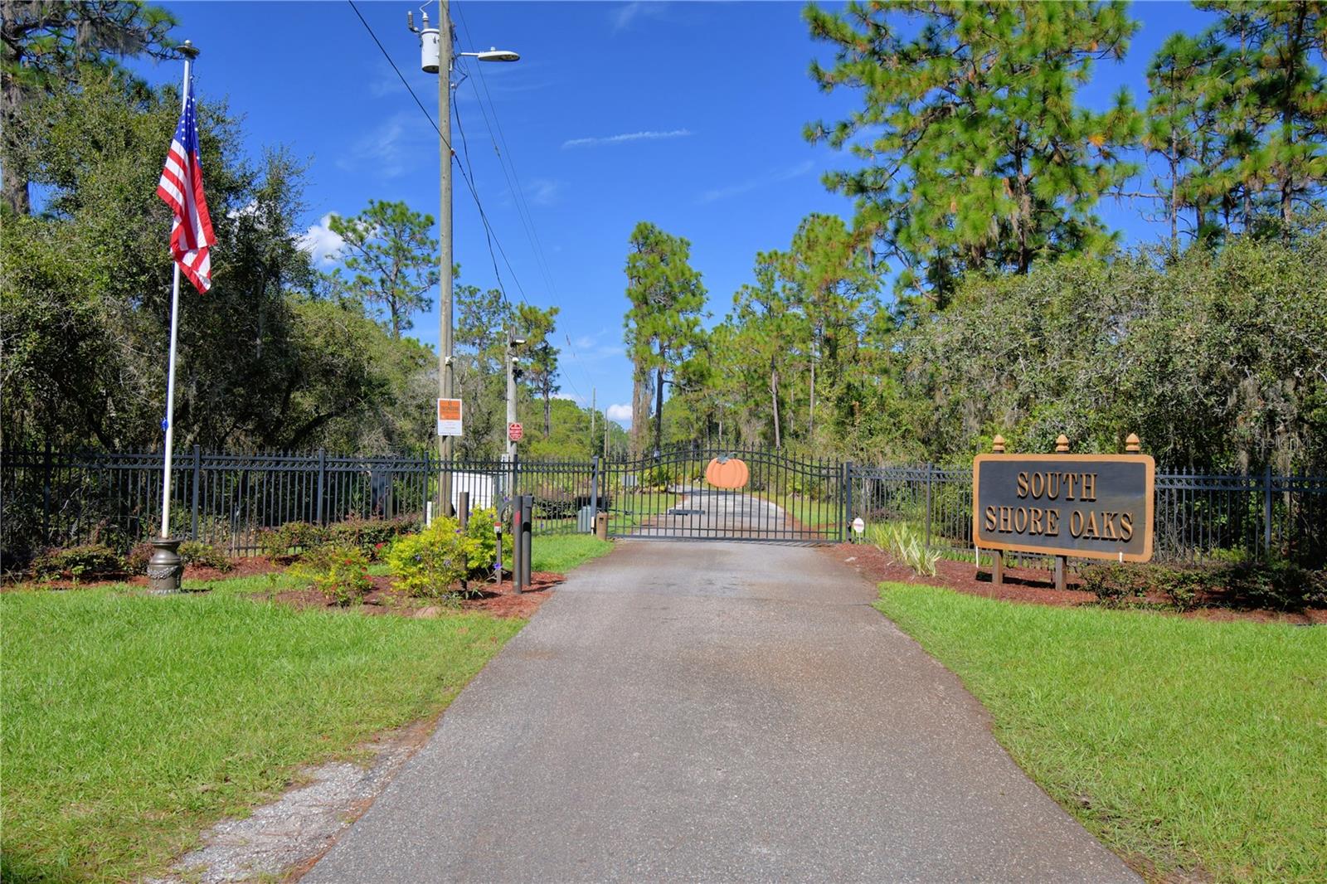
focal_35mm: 28
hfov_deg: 65.5
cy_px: 442
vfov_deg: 46.4
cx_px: 664
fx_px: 1032
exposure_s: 1/640
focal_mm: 19
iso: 100
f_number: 5.6
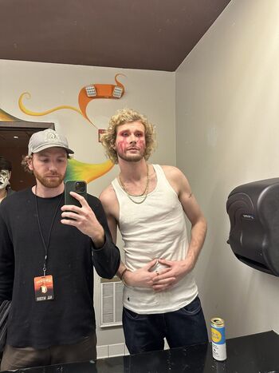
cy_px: 186
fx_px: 258
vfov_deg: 71.6
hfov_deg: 56.8
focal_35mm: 24
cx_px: 140
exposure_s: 1/60
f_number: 1.78
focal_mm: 6.86
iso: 250
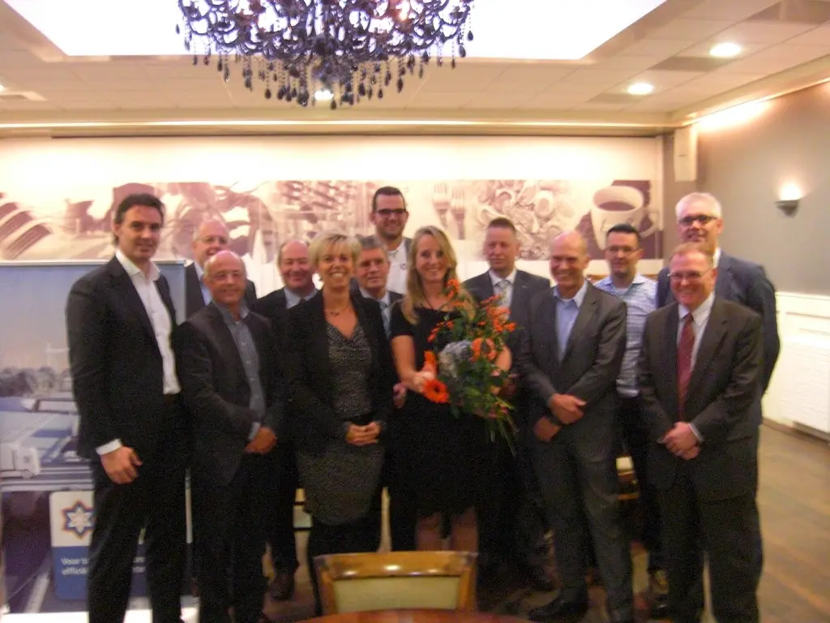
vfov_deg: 37.7
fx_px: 911
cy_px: 312
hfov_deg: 49.0
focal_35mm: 38
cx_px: 415
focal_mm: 7.9
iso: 800
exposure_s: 1/15
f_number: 2.8
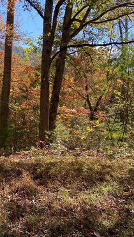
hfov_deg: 29.4
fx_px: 240
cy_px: 118
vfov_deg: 52.8
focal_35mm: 38
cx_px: 4
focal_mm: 4.25
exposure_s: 1/626
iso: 32
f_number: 1.8
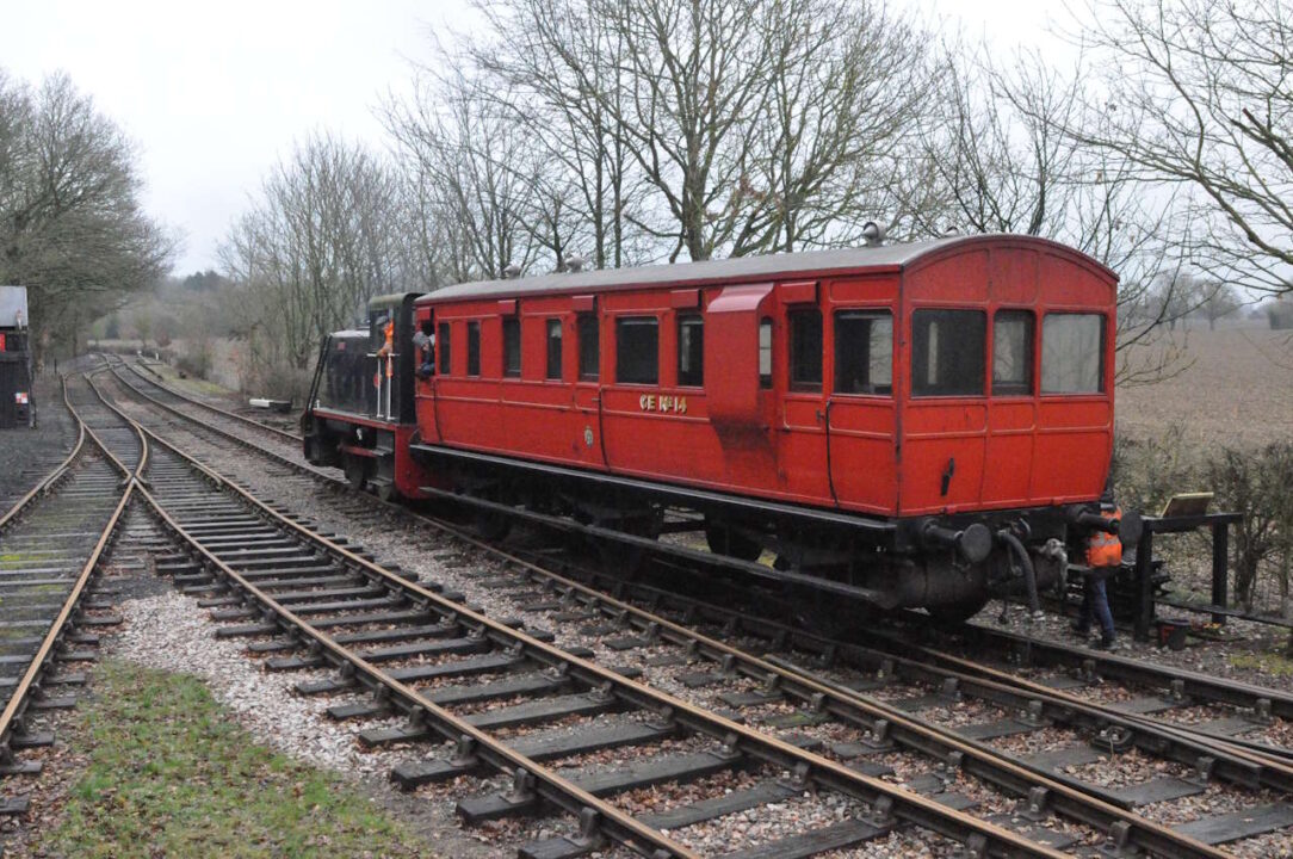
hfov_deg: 53.2
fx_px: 1291
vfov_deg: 36.8
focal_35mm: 36
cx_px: 646
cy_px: 430
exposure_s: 1/400
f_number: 10
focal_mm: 24
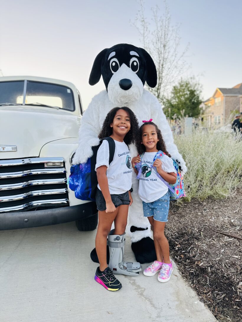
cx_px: 121
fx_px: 224
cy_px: 161
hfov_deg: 56.8
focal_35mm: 24
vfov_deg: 71.6
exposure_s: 1/274
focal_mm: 6.86
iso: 80
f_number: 1.78
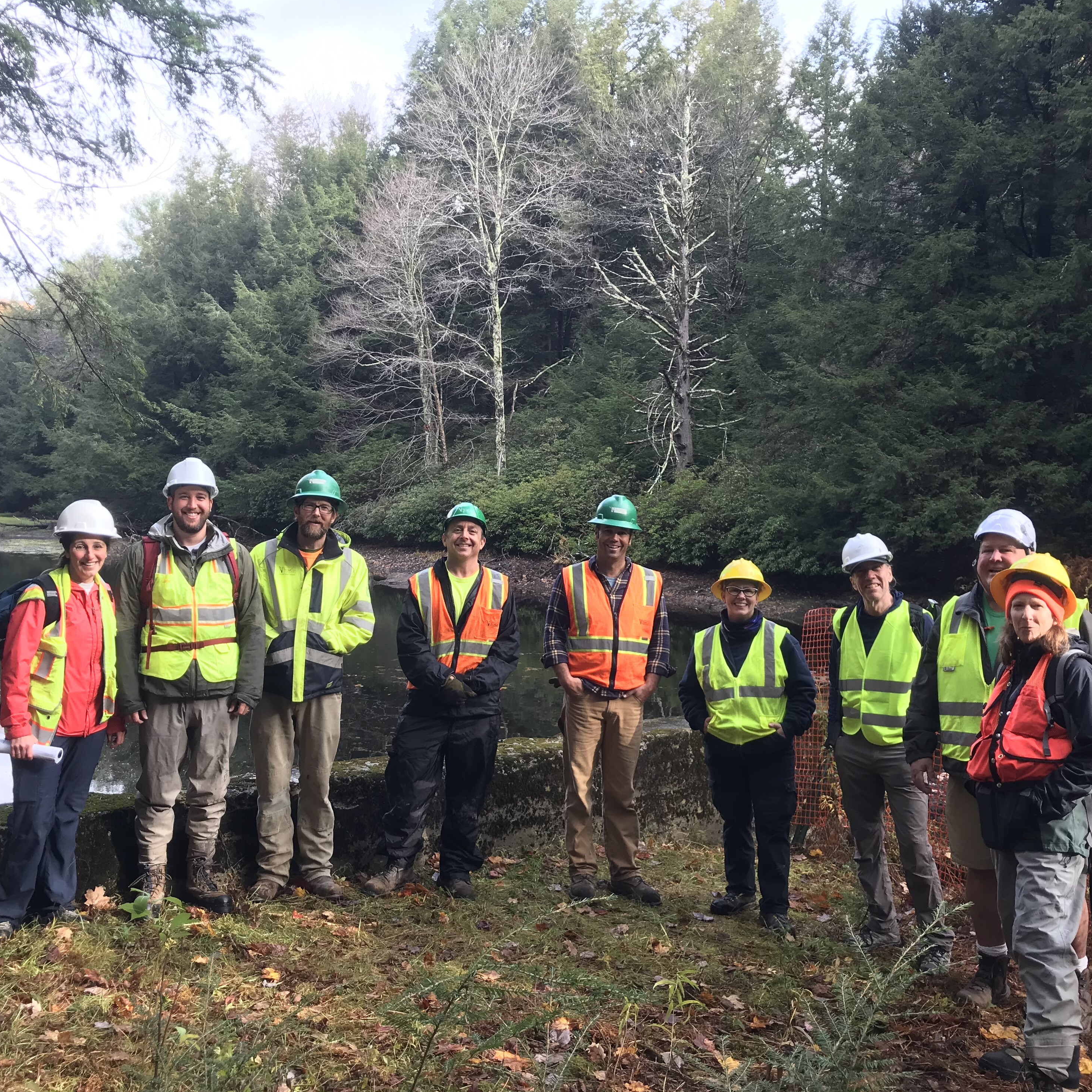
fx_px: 1213
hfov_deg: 48.4
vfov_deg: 48.4
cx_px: 563
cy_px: 534
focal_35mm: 34
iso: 20
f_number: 1.8
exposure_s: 1/144
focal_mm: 3.99
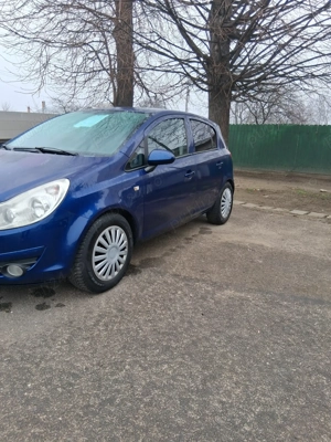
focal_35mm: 26
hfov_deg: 53.1
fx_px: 331
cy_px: 221
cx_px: 166
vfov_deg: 67.3
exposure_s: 1/100
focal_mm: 3.98
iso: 25
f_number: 1.8
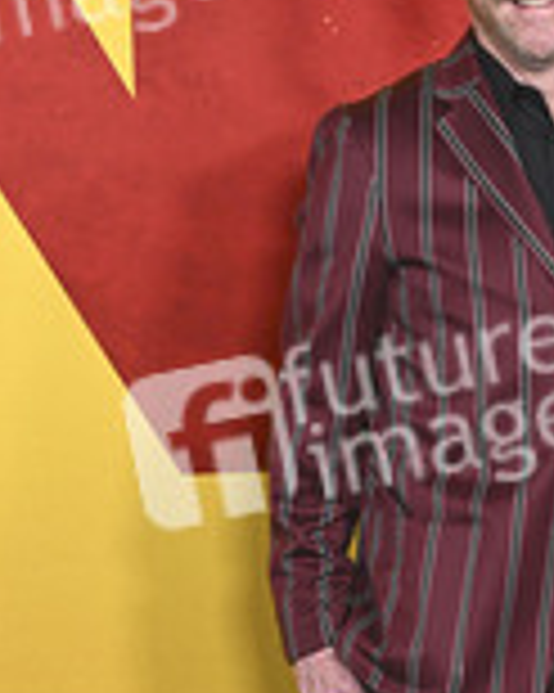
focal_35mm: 107
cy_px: 648
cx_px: 486
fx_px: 2195
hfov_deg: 14.3
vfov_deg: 17.6
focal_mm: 44
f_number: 6.3
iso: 2000
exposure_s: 1/250
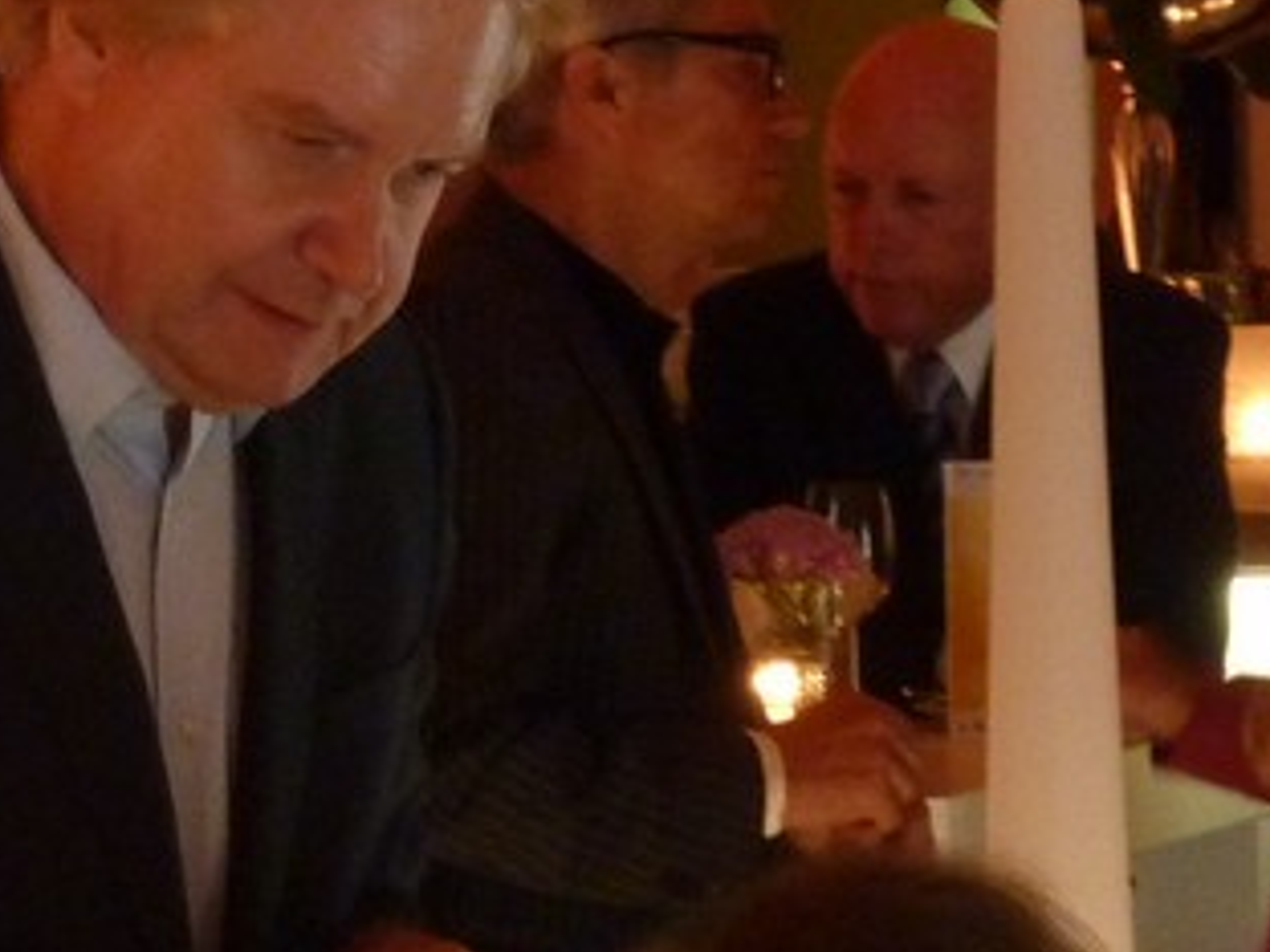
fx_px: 10530
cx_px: 289
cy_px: 203
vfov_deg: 5.2
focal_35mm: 287
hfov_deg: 6.9
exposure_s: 1/8
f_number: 4.2
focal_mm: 12.8
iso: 400
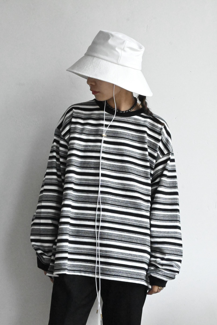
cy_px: 162
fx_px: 515
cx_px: 108
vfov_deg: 35.1
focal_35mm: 57
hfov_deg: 23.8
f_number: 13
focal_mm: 38
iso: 12800
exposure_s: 1/640
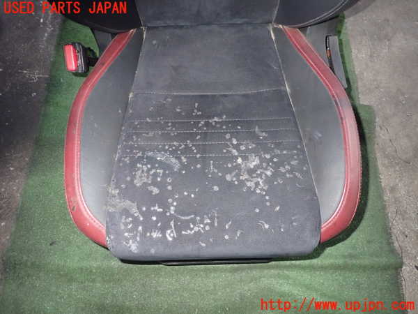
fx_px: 302
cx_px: 209
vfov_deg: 54.9
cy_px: 157
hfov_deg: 69.4
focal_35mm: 25
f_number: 5.6
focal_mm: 4.5
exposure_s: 1/30
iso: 800
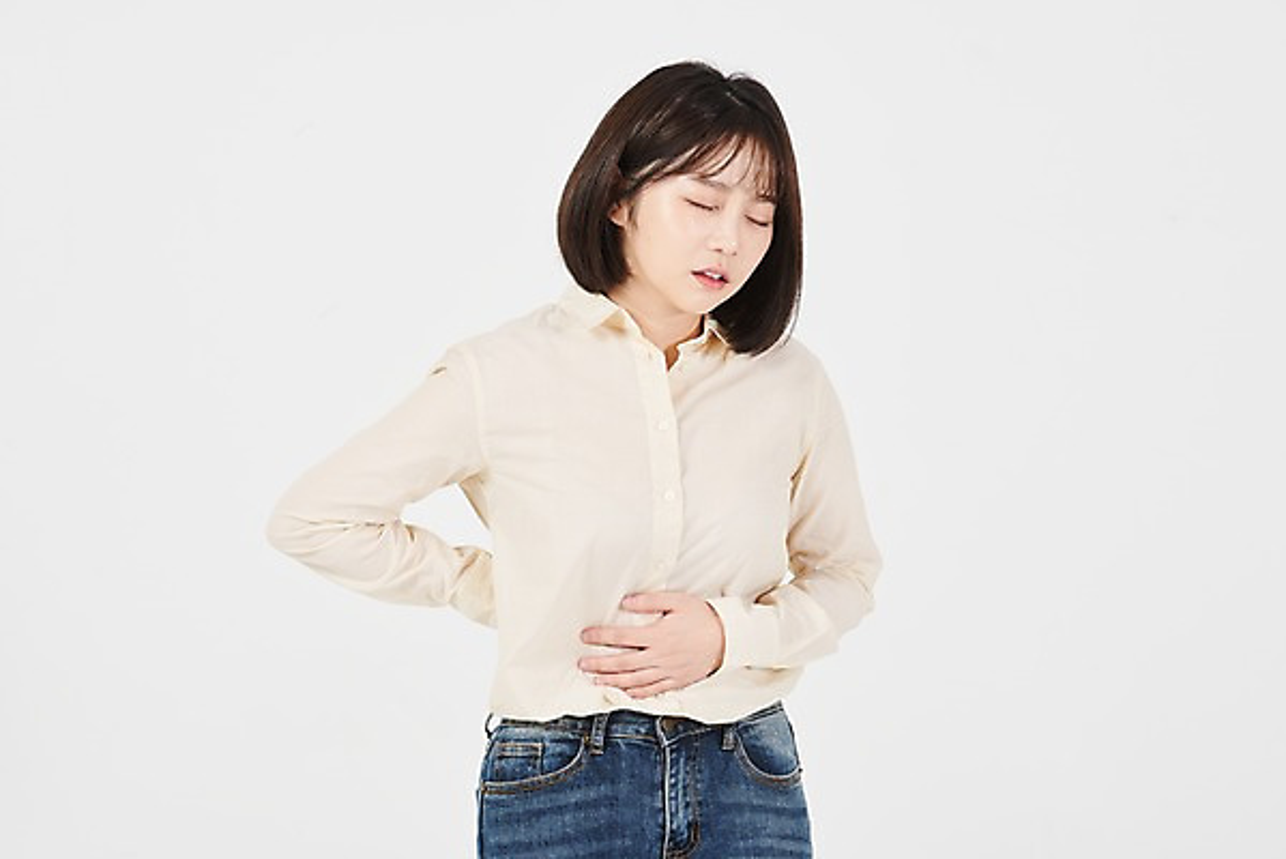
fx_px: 5003
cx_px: 643
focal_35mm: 140
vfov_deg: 9.8
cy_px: 430
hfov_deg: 14.6
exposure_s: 1/125
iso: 100
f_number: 13
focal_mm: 140
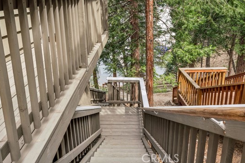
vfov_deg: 52.6
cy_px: 67
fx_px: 164
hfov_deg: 73.4
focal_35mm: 24
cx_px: 128
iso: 100
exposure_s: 1/3.33
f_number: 22
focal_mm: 20.1
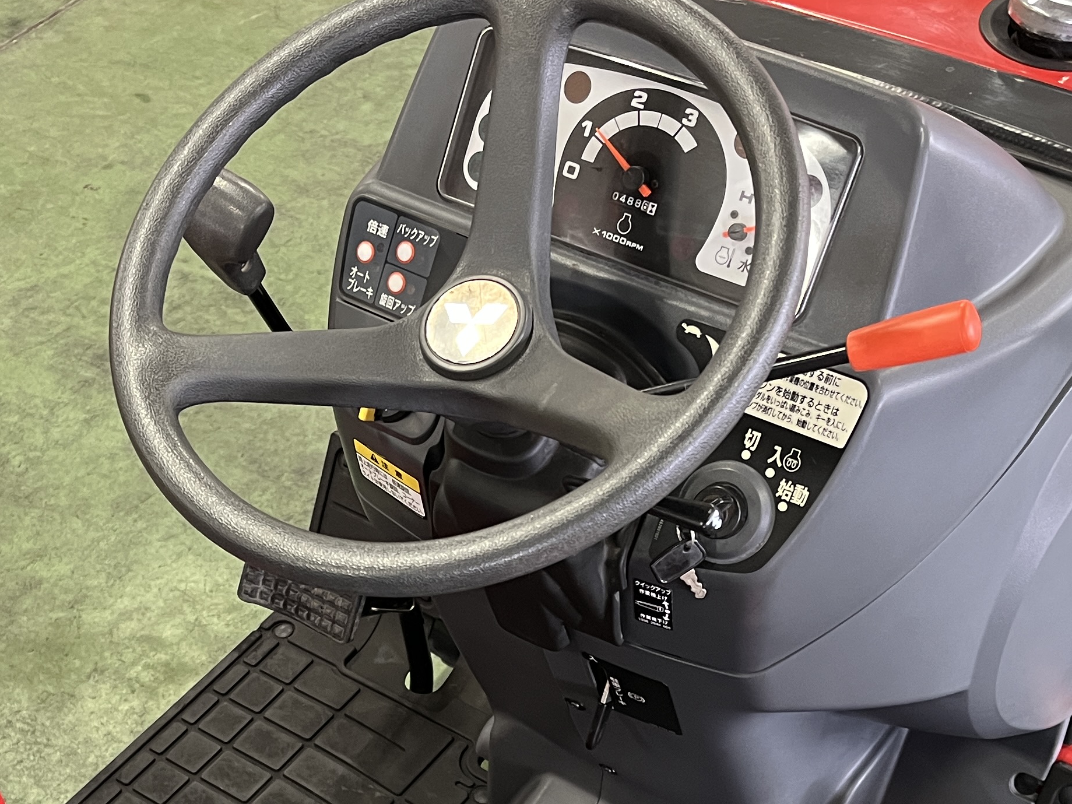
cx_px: 400
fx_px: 1765
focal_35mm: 57
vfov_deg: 24.9
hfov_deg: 33.6
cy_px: 715
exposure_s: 1/60
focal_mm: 5.1
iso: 250
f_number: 1.6
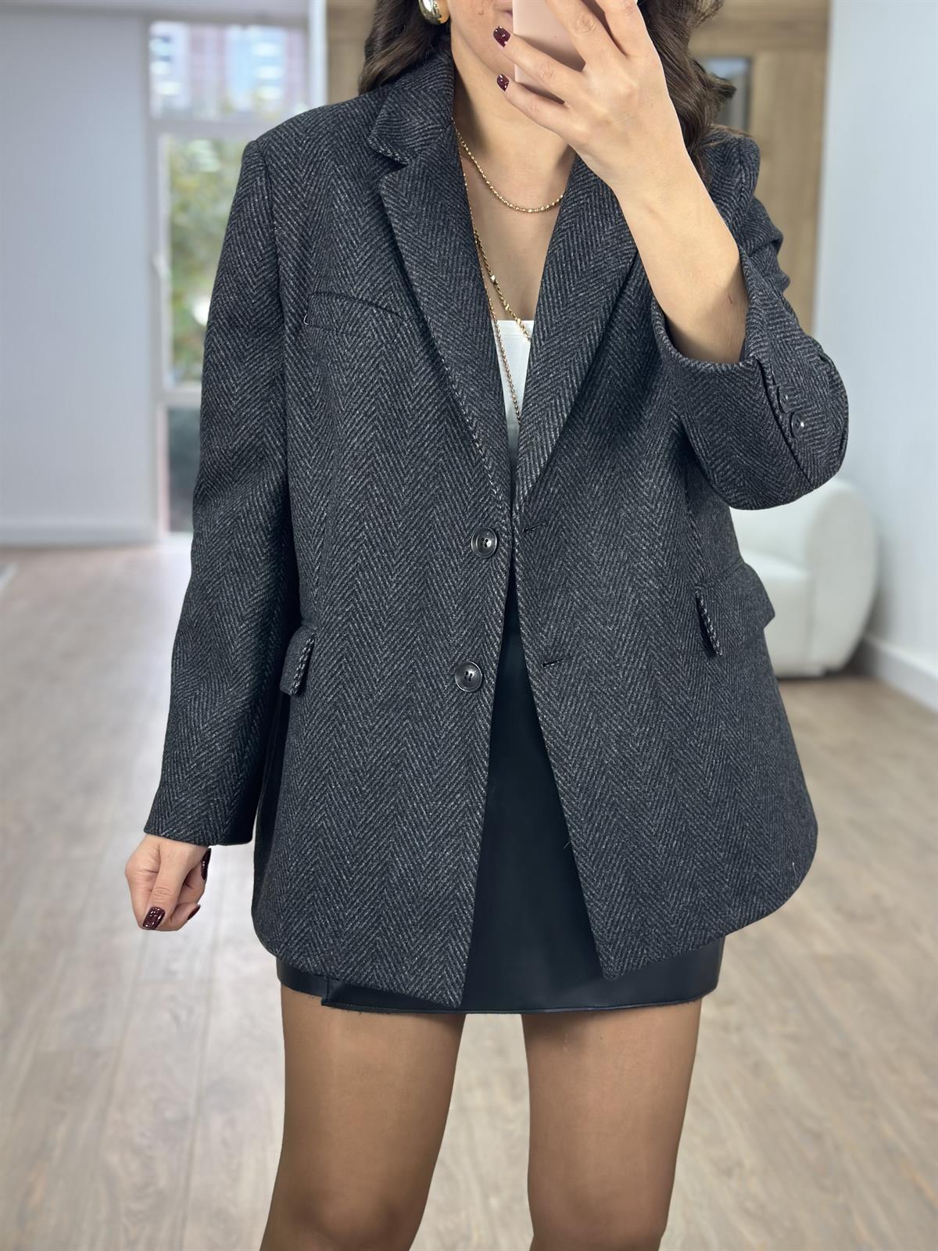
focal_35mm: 48
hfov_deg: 30.3
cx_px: 469
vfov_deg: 39.7
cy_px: 626
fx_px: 1734
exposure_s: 1/100
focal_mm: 6.86
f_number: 1.78
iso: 200
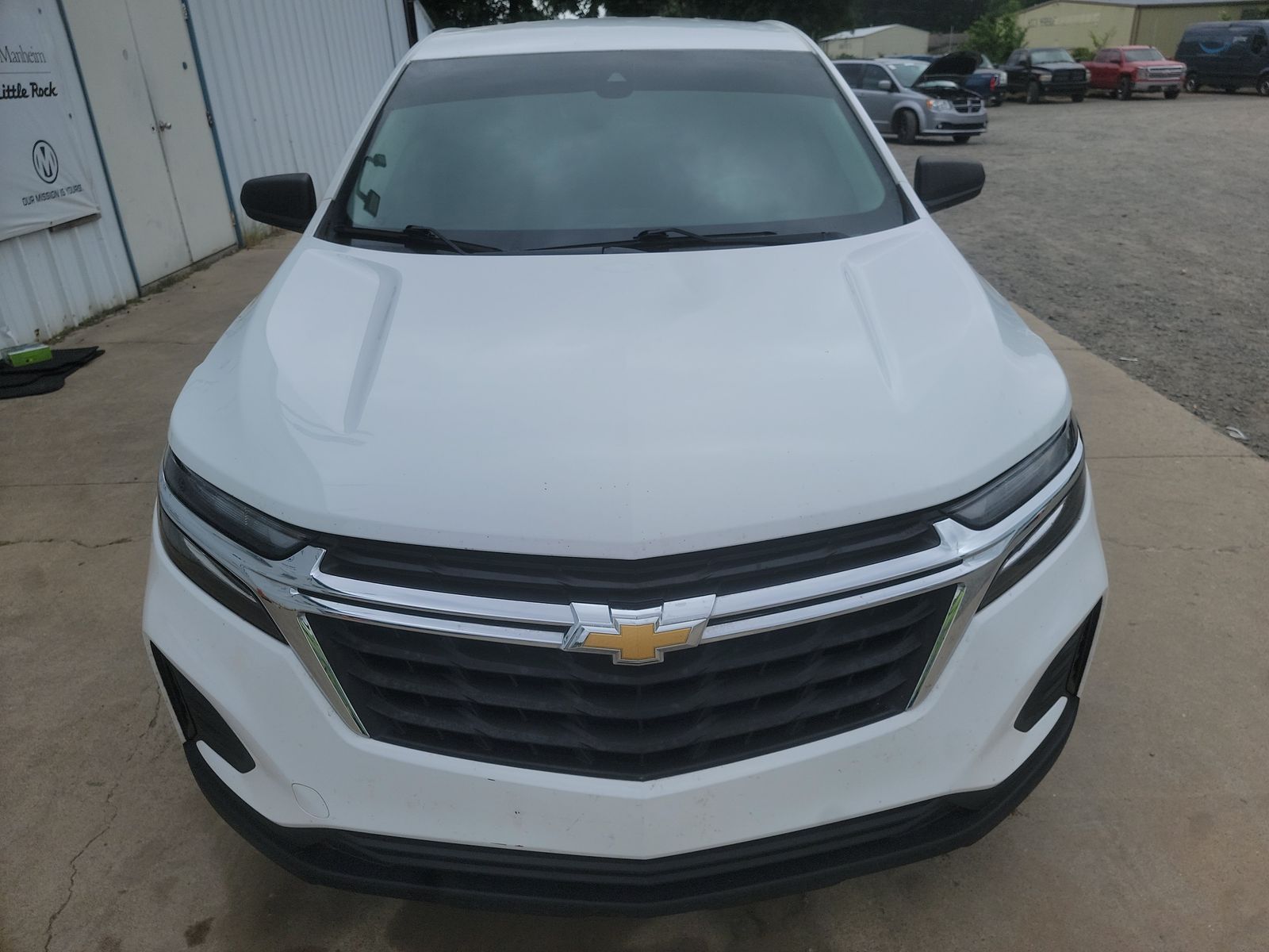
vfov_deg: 56.8
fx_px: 880
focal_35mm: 24
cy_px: 476
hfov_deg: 71.6
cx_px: 634
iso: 50
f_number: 1.8
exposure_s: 1/764
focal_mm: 6.7
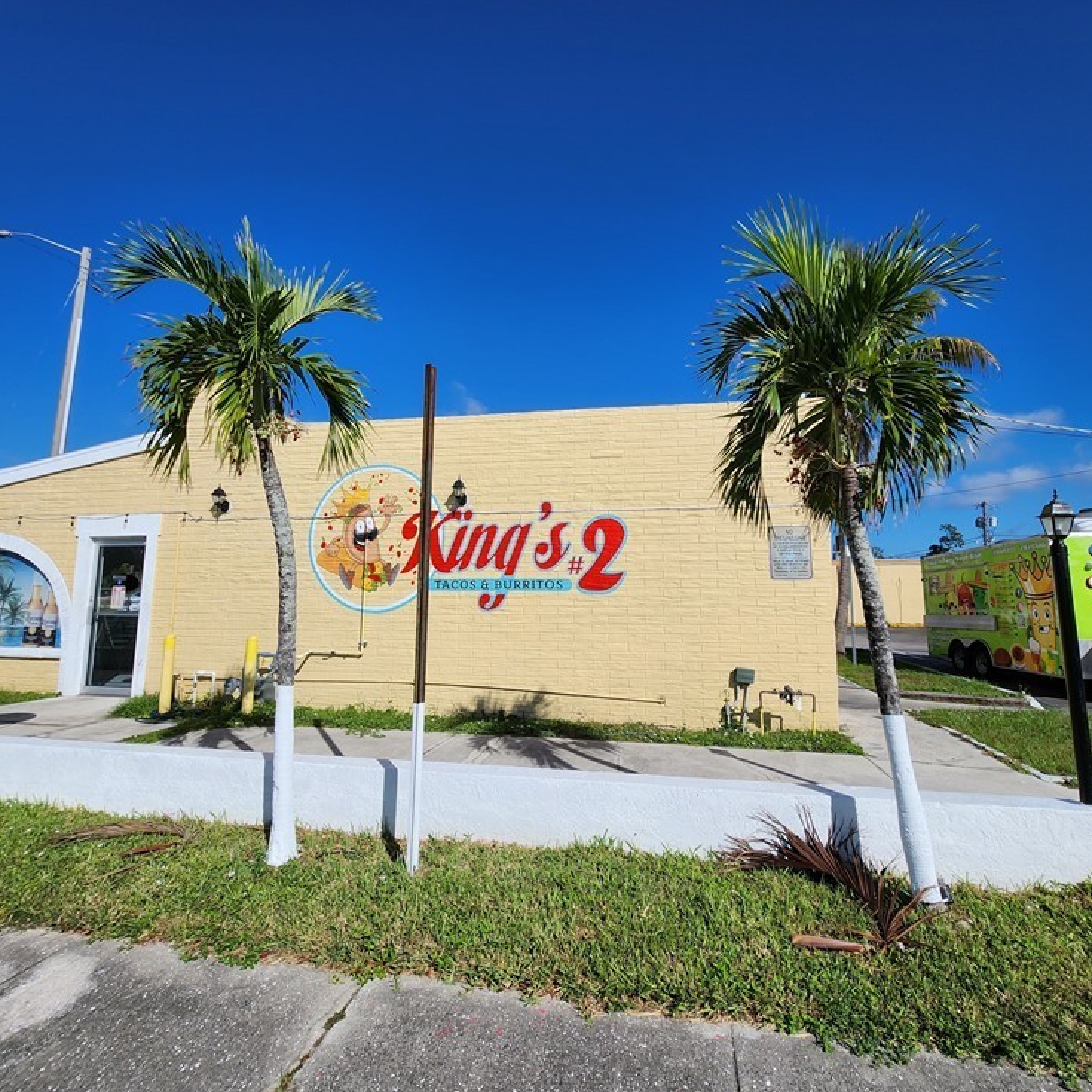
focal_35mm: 16
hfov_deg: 87.4
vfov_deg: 87.4
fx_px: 571
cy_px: 524
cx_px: 565
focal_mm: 1.74
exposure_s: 1/2679
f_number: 2.2
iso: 32
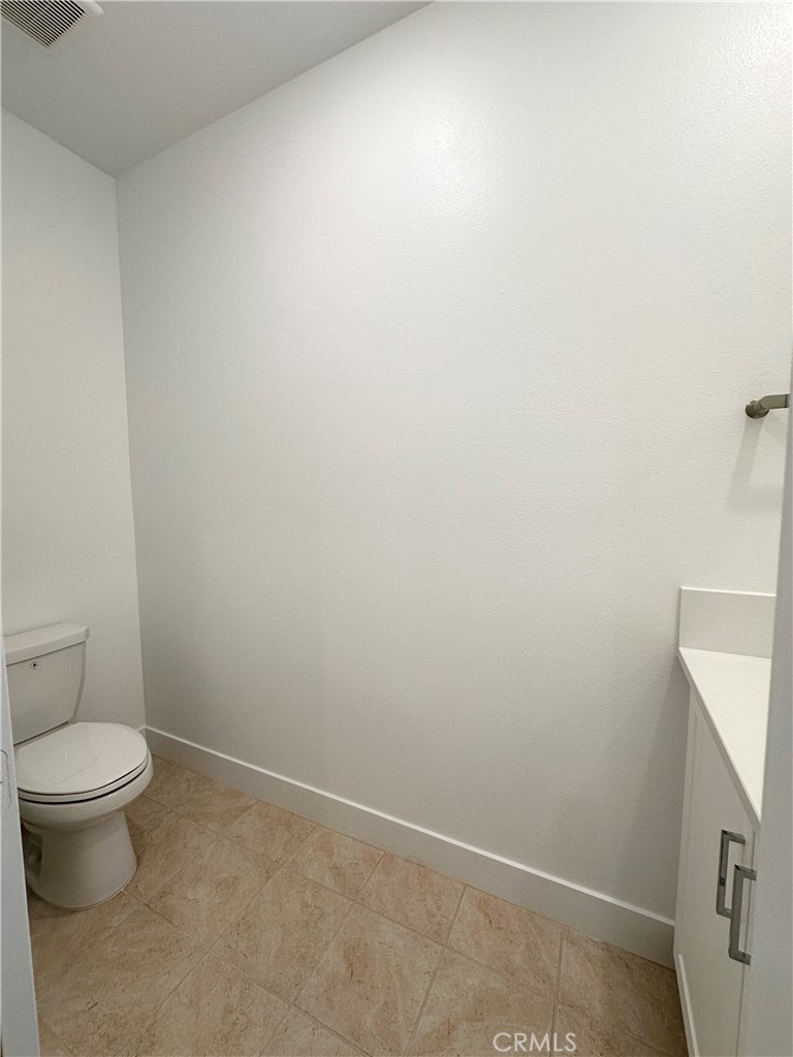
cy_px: 528
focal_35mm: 14
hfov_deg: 85.7
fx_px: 428
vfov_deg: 102.1
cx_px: 396
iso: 100
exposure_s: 1/120
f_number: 2.2
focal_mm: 2.22
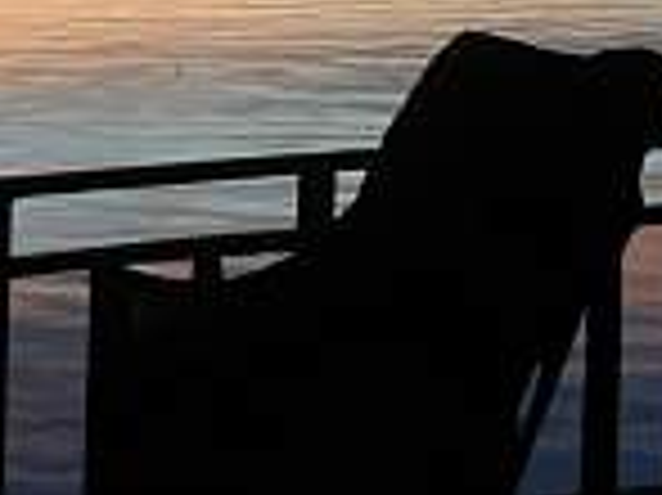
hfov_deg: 10.6
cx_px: 32
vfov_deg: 7.9
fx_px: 3535
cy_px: -173
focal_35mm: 185
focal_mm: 12.2
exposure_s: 1/30
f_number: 4.1
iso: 162
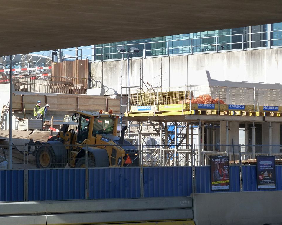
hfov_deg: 16.6
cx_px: 145
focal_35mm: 116
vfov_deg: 13.3
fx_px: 968
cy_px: 113
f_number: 4.4
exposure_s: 1/250
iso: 125
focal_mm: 18.2
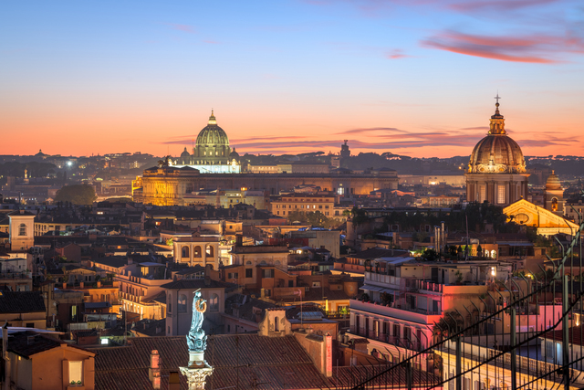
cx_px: 292
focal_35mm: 102
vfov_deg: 13.4
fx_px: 1655
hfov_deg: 20.0
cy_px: 195
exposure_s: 2
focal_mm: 102
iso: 64
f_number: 8
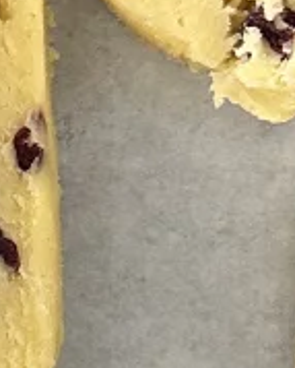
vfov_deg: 10.2
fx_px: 2057
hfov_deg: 7.8
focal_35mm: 189
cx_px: -305
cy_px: 267
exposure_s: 1/50
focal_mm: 6.86
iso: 320
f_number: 1.78
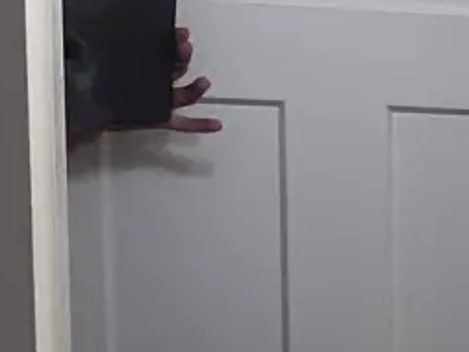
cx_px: 970
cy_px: 443
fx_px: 1993
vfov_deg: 9.9
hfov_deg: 11.8
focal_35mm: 147
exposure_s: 1/120
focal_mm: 3.3
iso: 64
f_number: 2.4
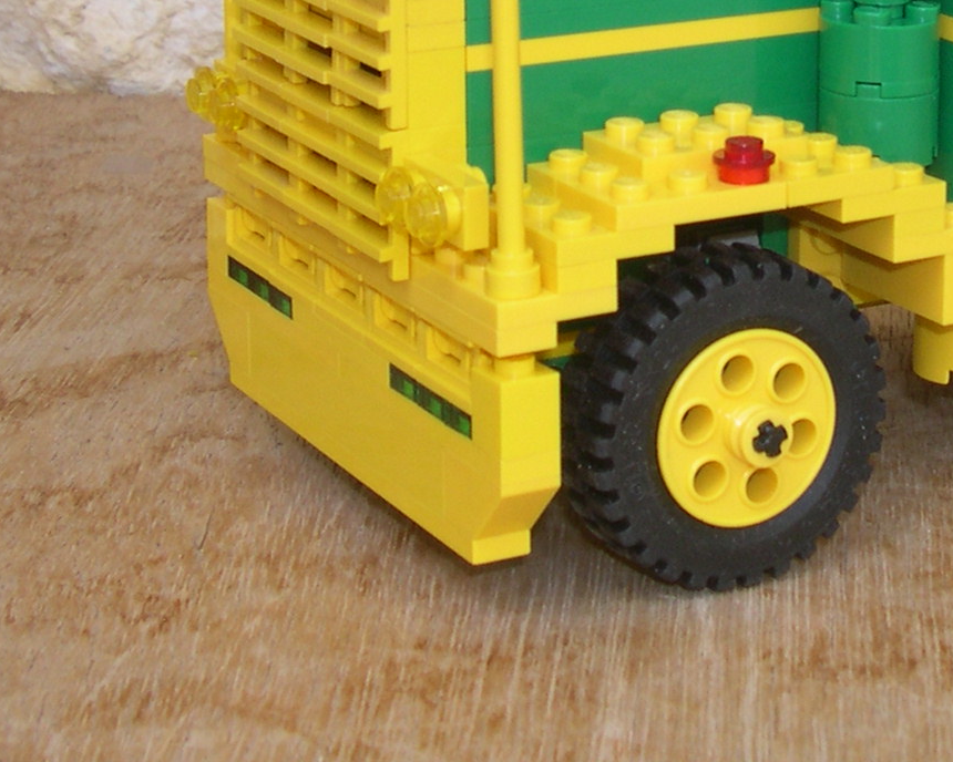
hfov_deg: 19.1
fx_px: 2764
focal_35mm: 98
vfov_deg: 15.5
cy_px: 22
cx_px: 893
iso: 100
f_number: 7.6
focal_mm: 8
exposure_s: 1/30
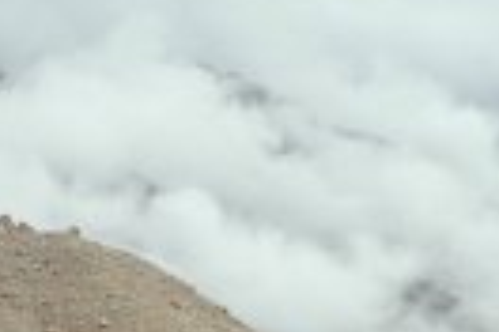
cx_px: 378
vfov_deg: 3.5
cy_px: 487
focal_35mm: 394
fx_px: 5461
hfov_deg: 5.2
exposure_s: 1/320
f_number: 9
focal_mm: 48
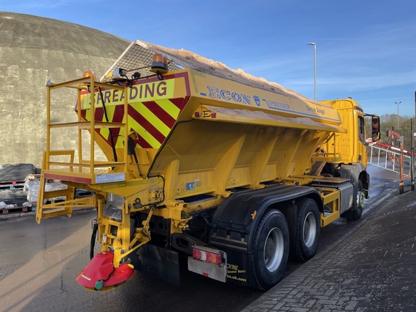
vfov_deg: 53.0
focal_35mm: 26
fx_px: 312
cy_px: 156
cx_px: 208
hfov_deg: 67.3
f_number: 1.6
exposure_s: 1/1221
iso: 32
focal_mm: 4.2
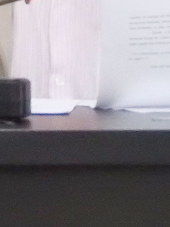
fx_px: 6345
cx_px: 38
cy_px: -64
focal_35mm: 969
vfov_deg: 2.0
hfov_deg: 1.5
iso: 1600
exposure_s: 1/25
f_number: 5.3
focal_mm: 39.4
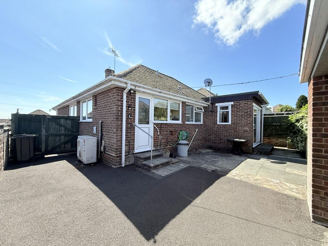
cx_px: 164
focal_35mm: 14
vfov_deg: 85.7
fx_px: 133
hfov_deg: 102.1
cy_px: 123
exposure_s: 1/1033
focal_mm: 2.22
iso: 64
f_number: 2.2
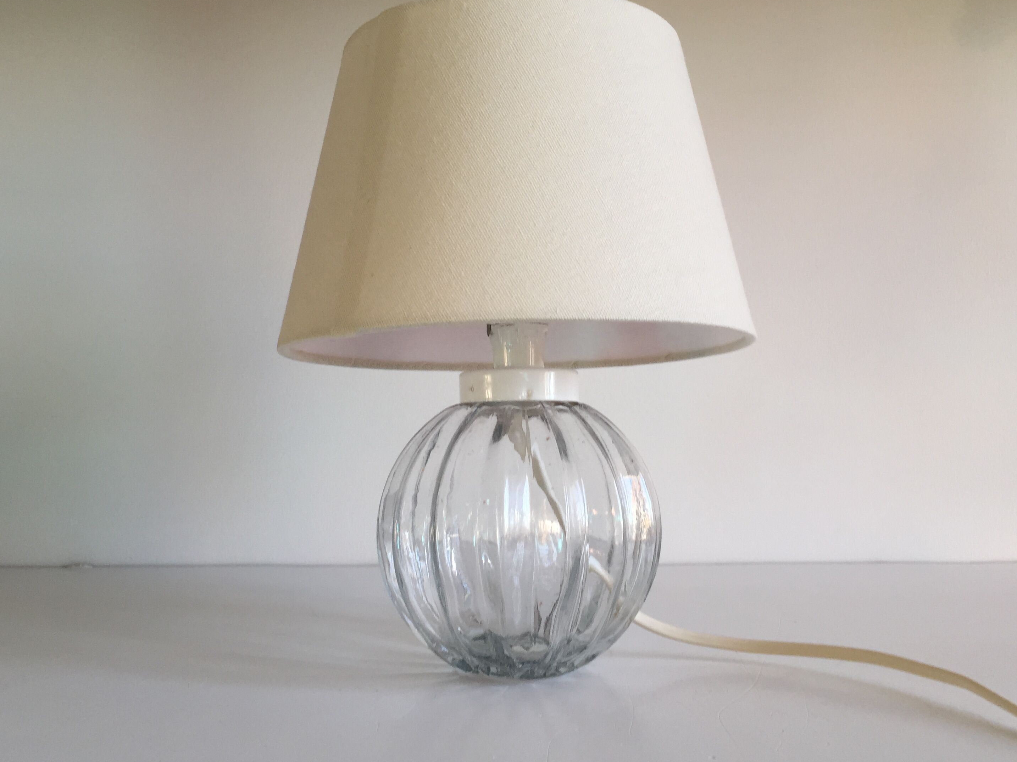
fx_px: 970
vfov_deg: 42.9
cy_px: 344
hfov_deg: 55.4
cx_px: 511
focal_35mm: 33
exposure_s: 1/50
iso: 32
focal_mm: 4.15
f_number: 2.2
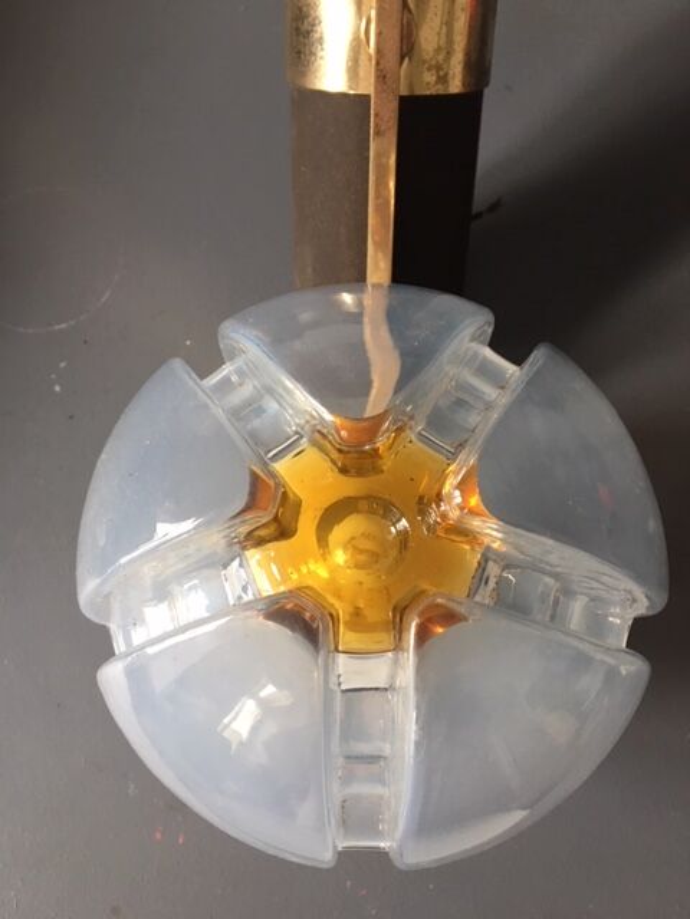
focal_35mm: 29
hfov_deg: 48.2
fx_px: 771
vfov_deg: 61.7
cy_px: 460
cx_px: 345
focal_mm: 4.15
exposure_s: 1/33
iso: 100
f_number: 2.2
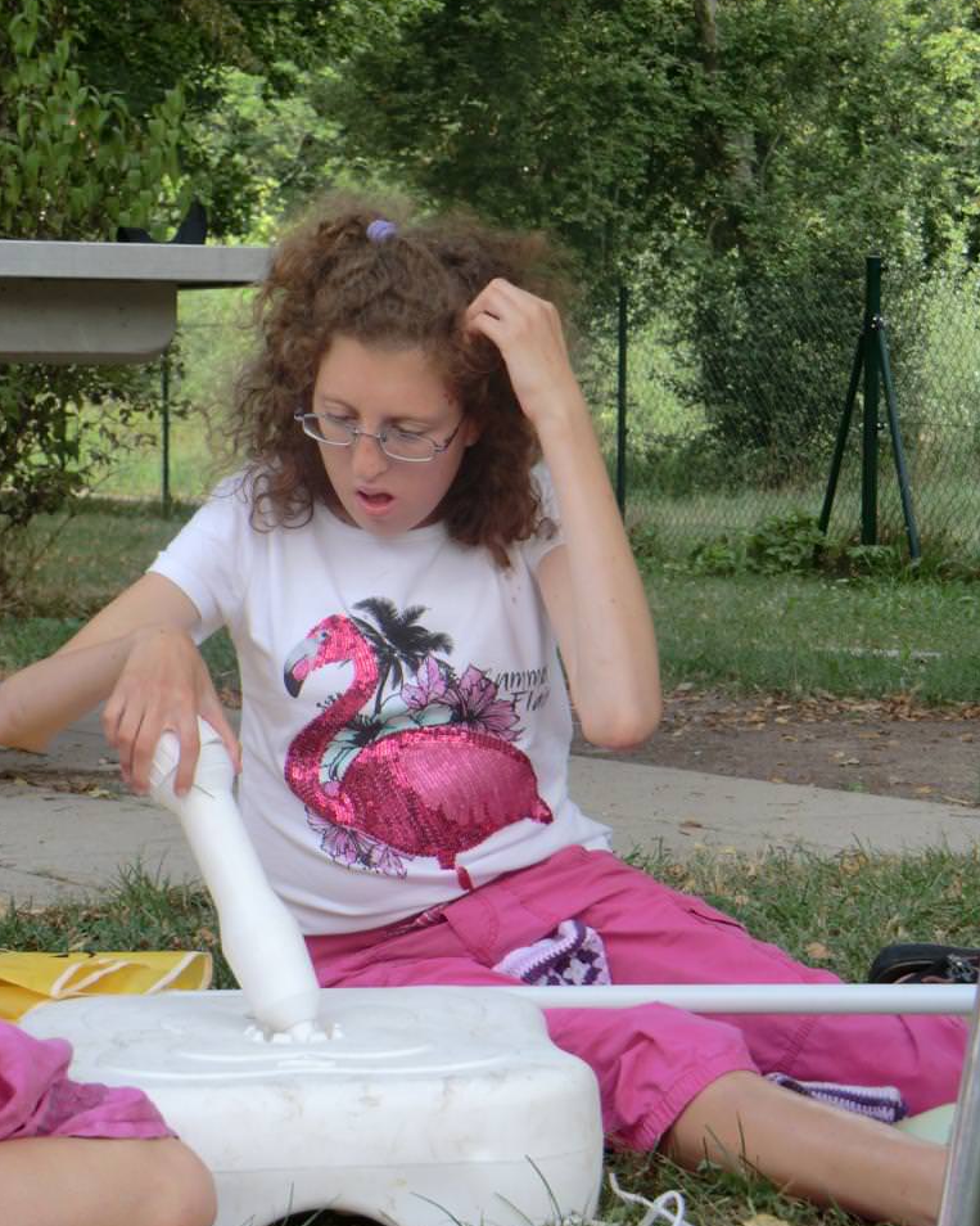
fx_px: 3989
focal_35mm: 110
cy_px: 598
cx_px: 489
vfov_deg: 17.5
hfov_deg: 14.0
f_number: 5
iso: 64
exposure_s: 1/125
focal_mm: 18.8
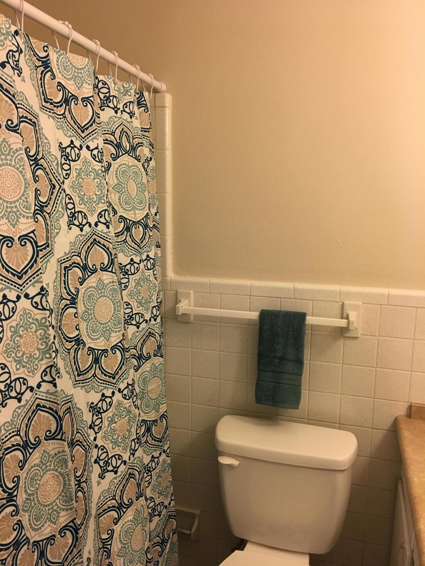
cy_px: 283
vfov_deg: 61.7
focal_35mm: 29
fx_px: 475
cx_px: 212
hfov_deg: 48.2
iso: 50
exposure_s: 1/15
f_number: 2.2
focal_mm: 4.15
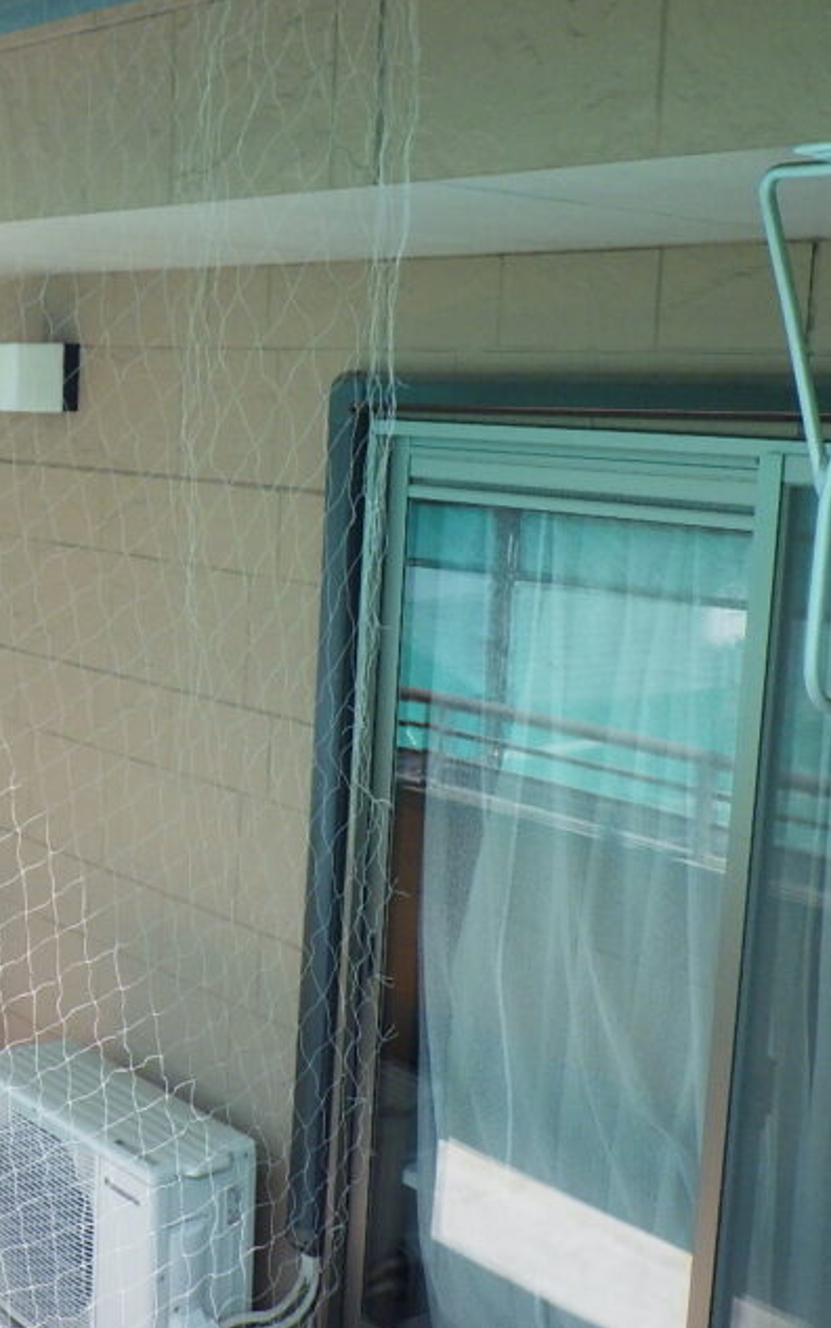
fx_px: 1738
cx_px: 63
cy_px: 585
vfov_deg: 41.8
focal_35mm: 48
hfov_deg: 25.9
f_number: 4.2
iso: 250
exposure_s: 1/250
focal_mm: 5
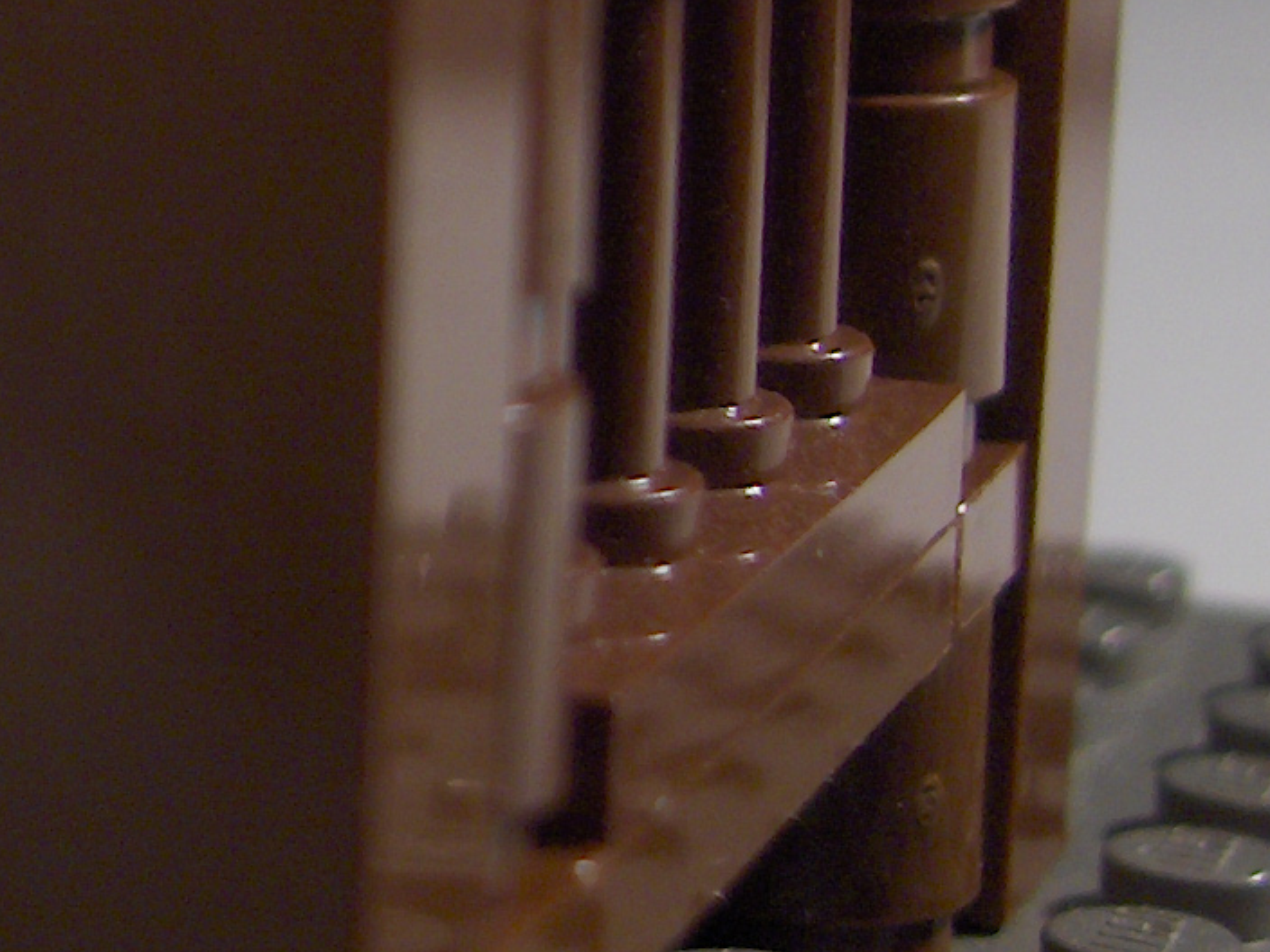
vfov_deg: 9.3
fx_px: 5797
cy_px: -16
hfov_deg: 11.7
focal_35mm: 158
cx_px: -931
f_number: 2.8
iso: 100
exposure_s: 1/8.53
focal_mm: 8
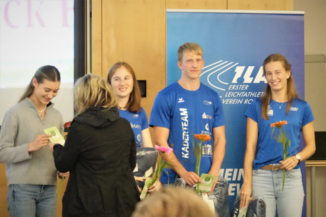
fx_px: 1485
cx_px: 163
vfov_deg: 8.4
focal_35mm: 164
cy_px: 108
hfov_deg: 12.5
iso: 6400
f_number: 4
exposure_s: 1/100
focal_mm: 60.29
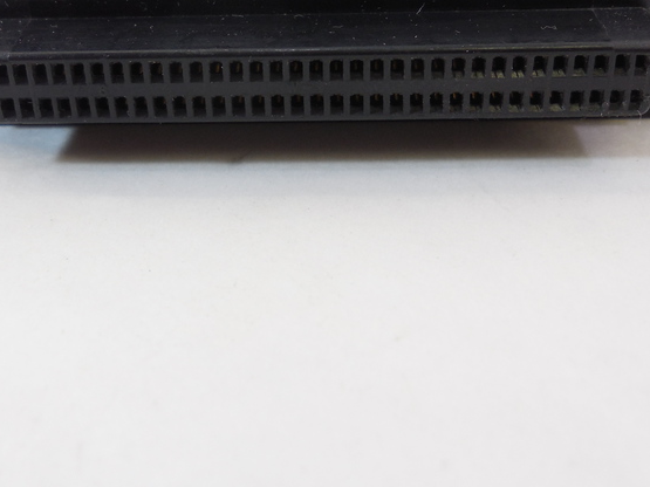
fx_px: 901
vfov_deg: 29.3
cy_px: 75
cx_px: 285
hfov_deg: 39.6
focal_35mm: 48
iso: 125
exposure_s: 1/30
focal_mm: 4.6
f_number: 3.5
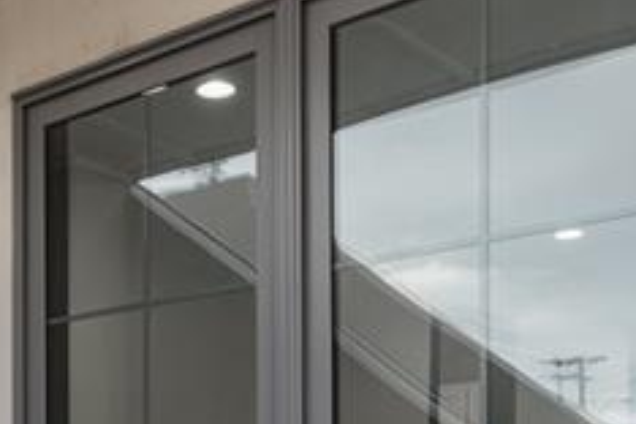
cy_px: 557
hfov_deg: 28.2
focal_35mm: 70
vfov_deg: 18.1
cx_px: 118
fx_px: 1237
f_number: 11
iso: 125
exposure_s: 1/3
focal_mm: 10.5
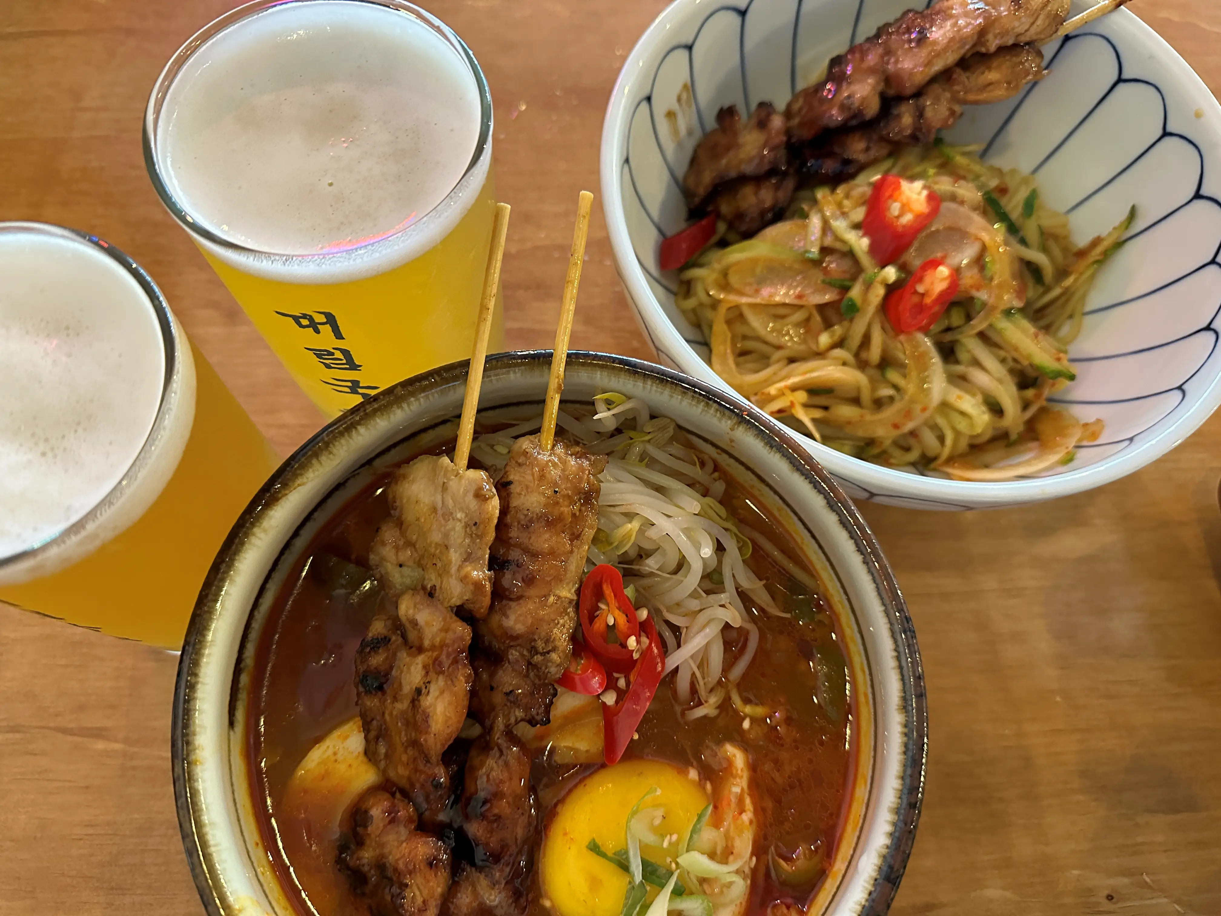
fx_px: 847
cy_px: 458
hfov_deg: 71.6
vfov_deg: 56.8
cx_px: 610
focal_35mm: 24
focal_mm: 6.86
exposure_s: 1/60
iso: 640
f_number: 1.78
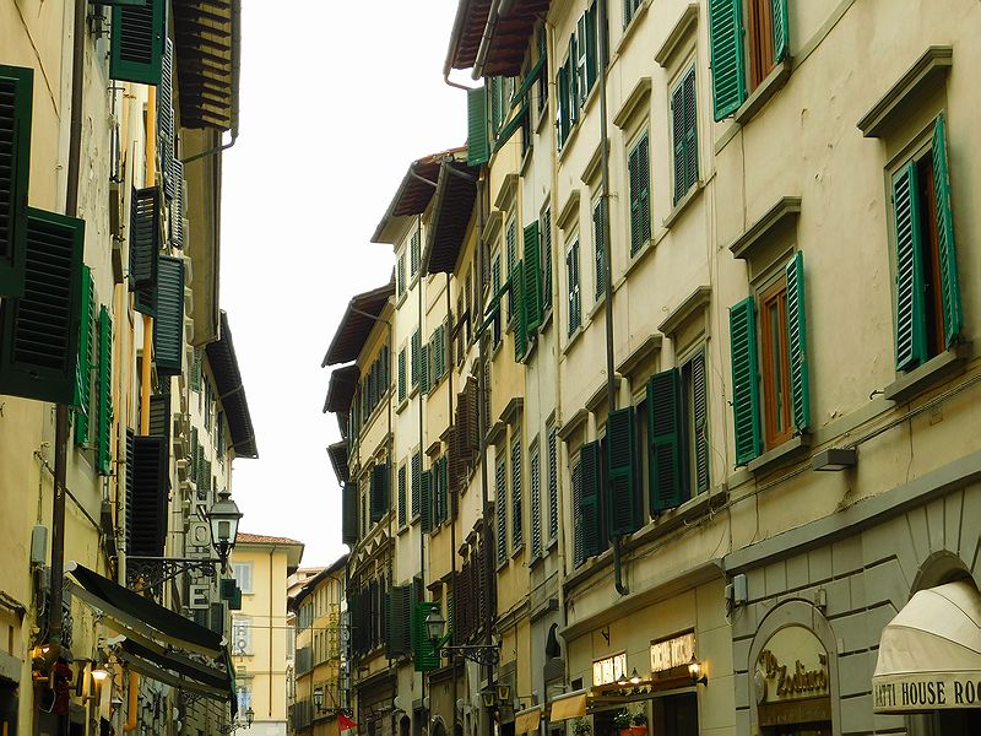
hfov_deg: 29.4
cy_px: 368
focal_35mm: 66
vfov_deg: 22.3
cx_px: 490
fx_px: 1870
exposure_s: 1/100
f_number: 4.2
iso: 125
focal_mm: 11.7
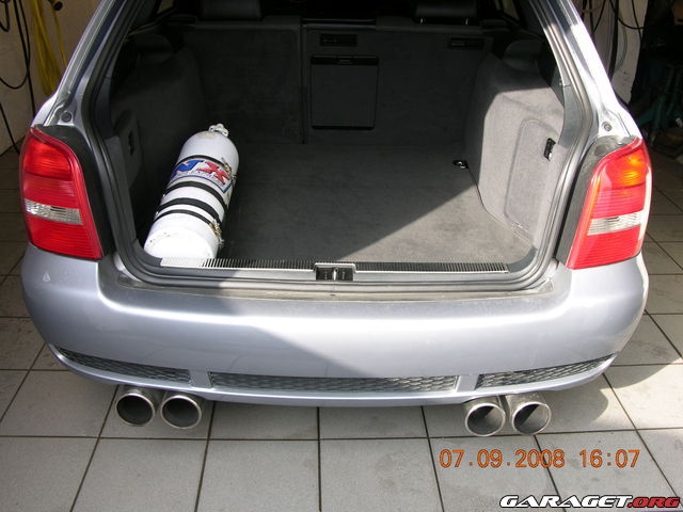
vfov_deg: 40.7
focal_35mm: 35
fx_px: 691
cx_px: 342
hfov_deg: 52.6
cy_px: 256
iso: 50
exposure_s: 1/64.5
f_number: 3.5
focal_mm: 8.9
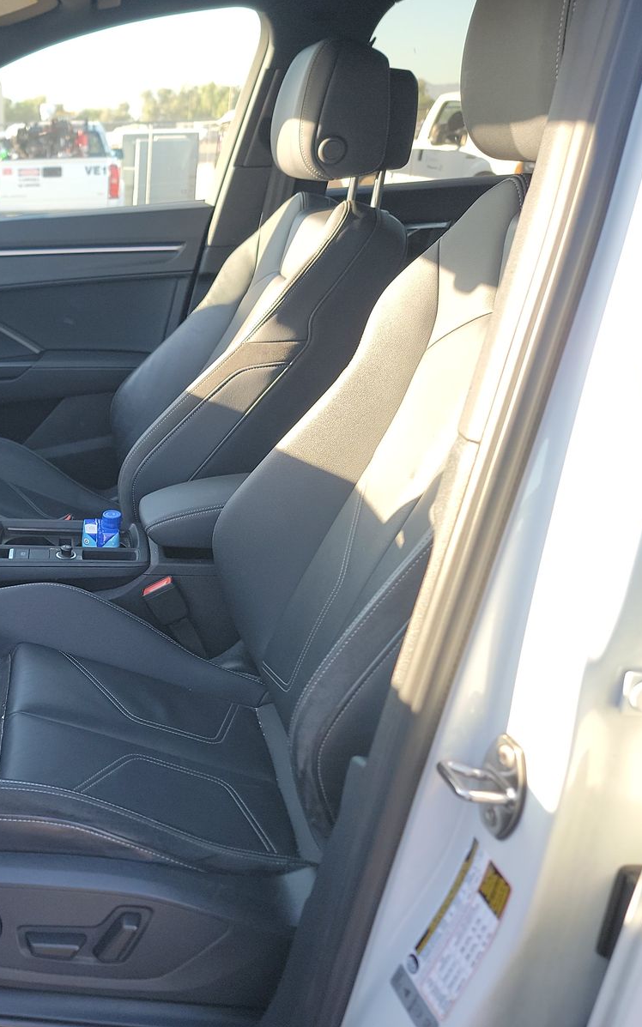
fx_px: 952
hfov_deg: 33.8
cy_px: 513
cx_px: -12
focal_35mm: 34
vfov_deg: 56.7
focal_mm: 6.7
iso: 61
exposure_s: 1/59
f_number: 1.8
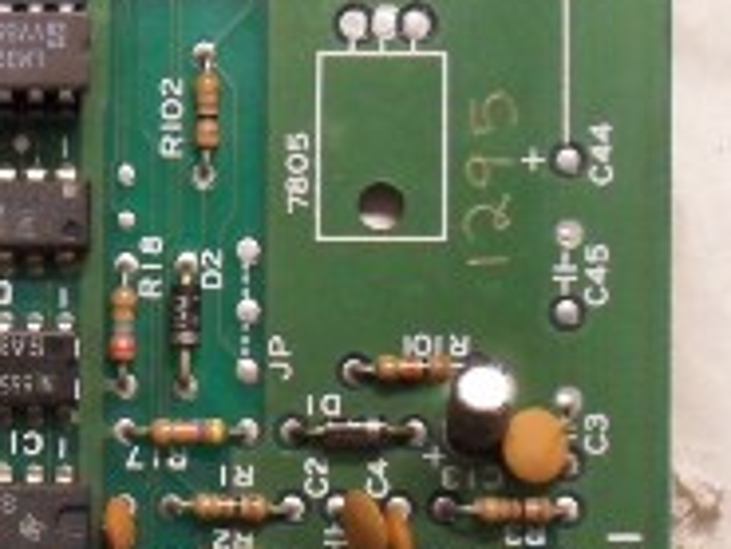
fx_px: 4142
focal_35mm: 196
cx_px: -20
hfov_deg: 10.0
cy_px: 446
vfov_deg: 7.6
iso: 400
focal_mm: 14.4
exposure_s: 1/10
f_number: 4.6
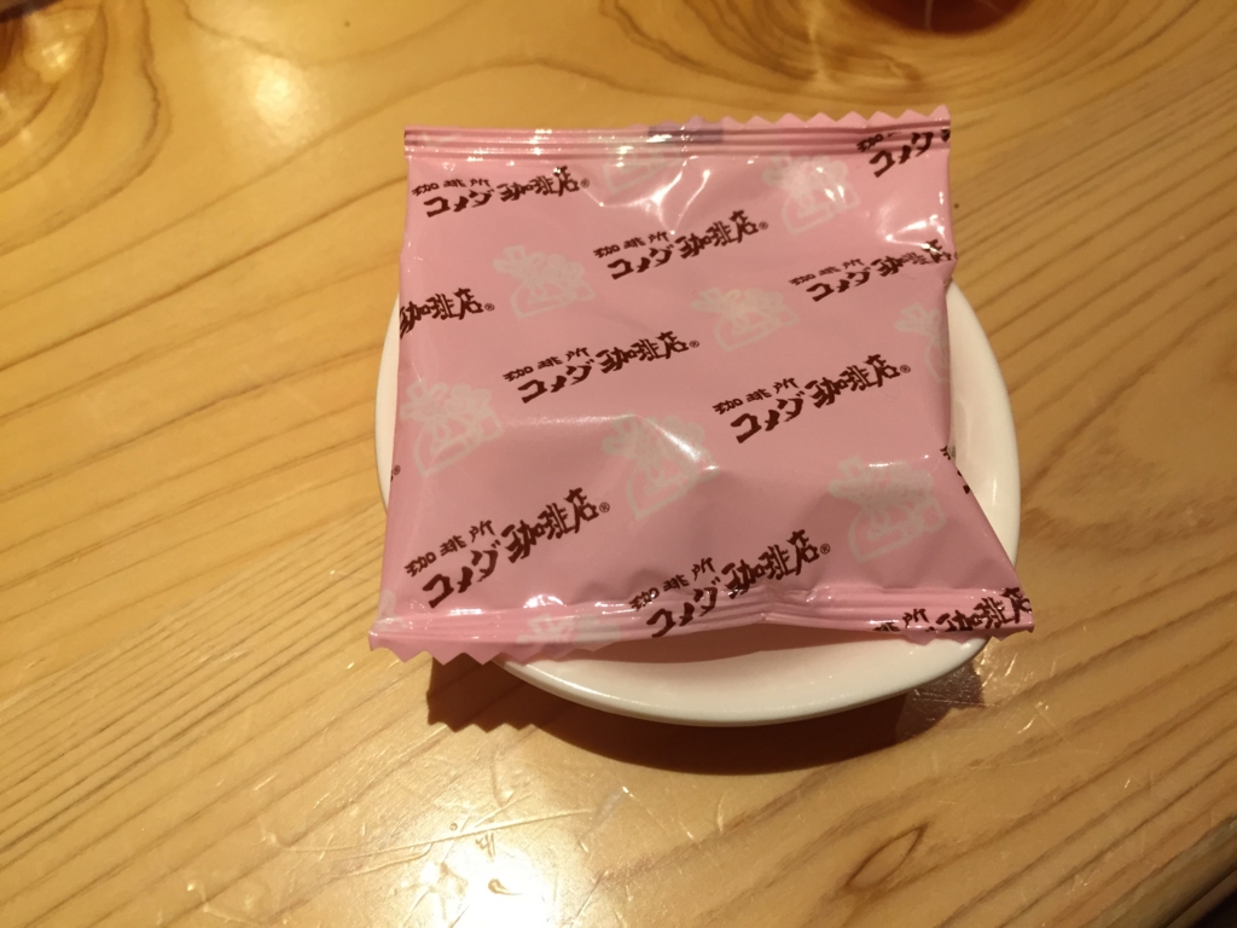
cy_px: 464
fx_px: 1036
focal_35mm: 29
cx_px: 618
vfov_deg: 48.2
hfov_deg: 61.7
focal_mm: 4.15
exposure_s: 1/30
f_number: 2.2
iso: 50
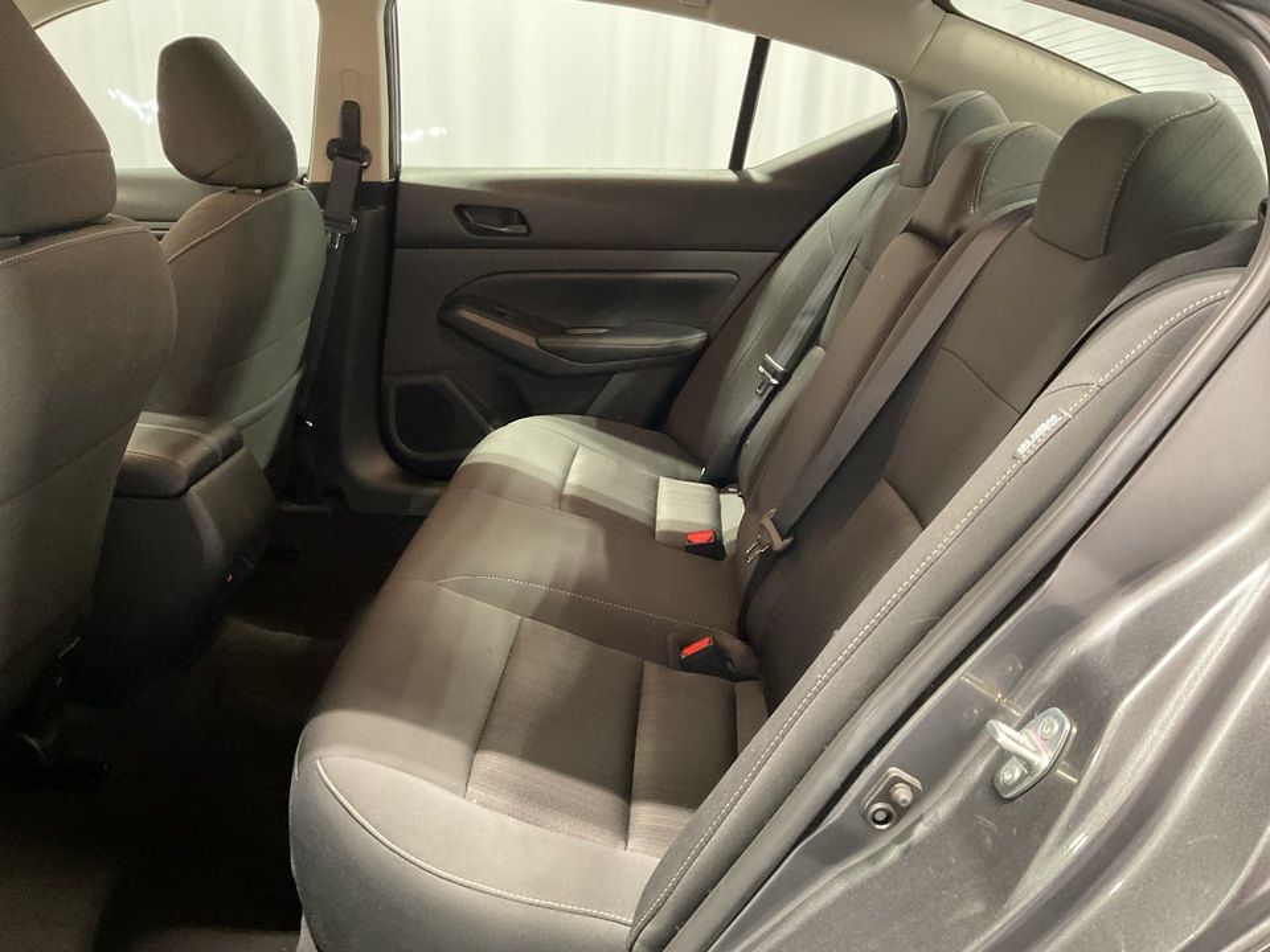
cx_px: 635
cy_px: 476
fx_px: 1064
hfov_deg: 61.7
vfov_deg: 48.2
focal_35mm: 29
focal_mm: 3
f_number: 1.8
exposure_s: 1/30
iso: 320
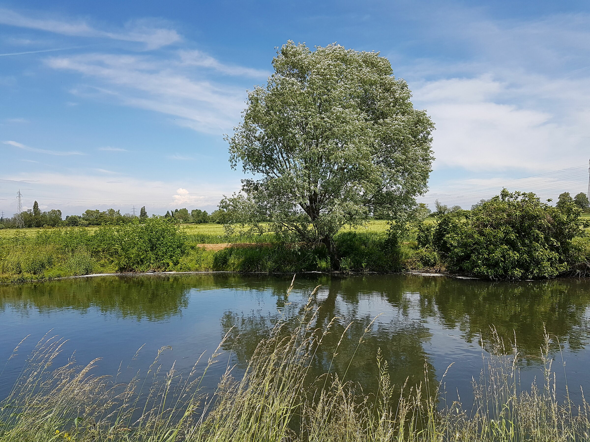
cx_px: 295
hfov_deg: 67.3
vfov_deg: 53.1
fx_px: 443
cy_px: 221
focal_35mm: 26
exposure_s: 1/2020
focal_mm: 4.2
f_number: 1.7
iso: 40
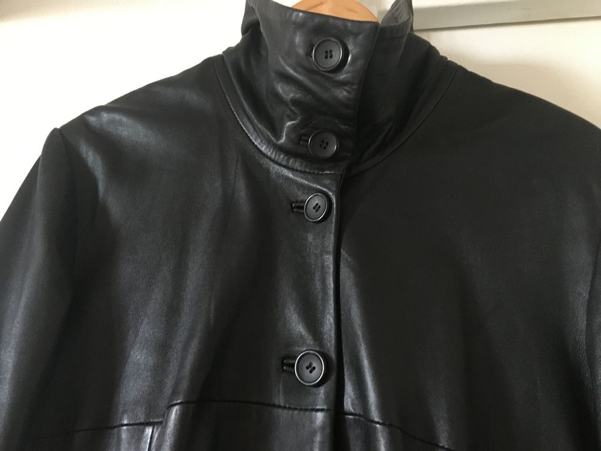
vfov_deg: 48.2
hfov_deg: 61.7
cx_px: 300
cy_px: 226
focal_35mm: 29
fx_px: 503
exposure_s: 1/17
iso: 320
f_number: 2.2
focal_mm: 4.15
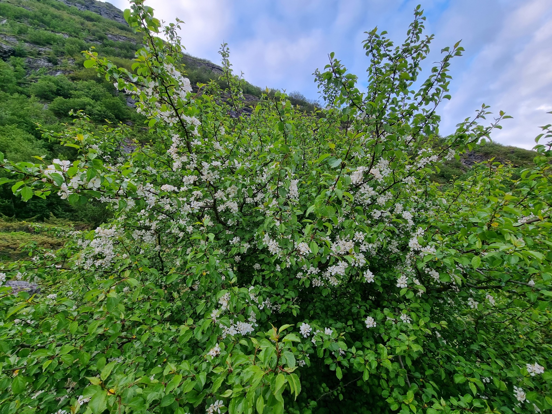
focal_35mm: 13
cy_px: 207
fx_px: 207
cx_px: 276
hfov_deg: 106.2
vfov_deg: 89.9
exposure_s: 1/176
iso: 50
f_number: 2.2
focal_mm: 2.2
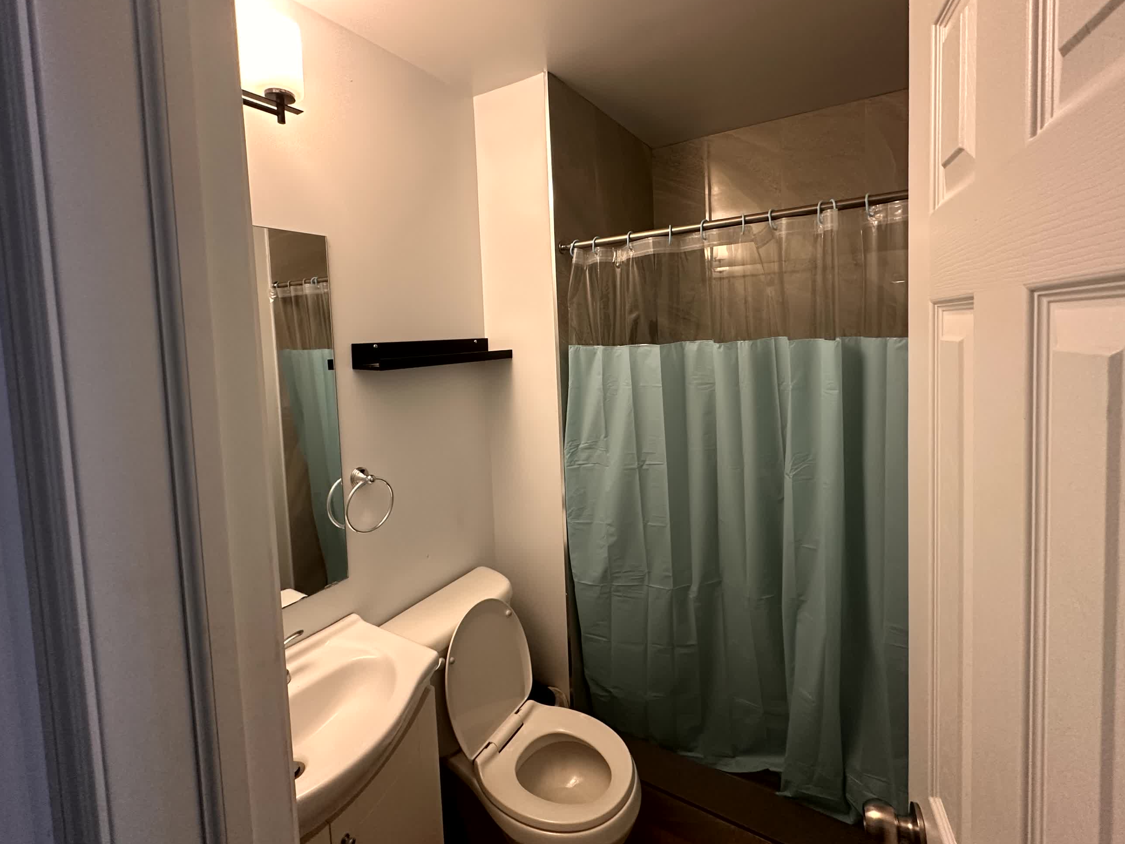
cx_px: 570
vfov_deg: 77.7
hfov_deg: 94.5
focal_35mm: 16
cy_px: 366
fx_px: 520
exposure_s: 1/60
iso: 250
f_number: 2.2
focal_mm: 2.22
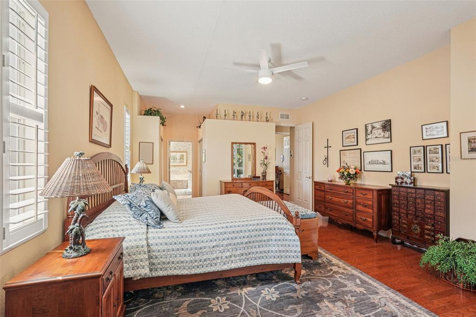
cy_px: 158
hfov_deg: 96.8
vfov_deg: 73.7
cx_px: 238
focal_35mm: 16
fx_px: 211
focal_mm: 16
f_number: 8
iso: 400
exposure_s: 1/15
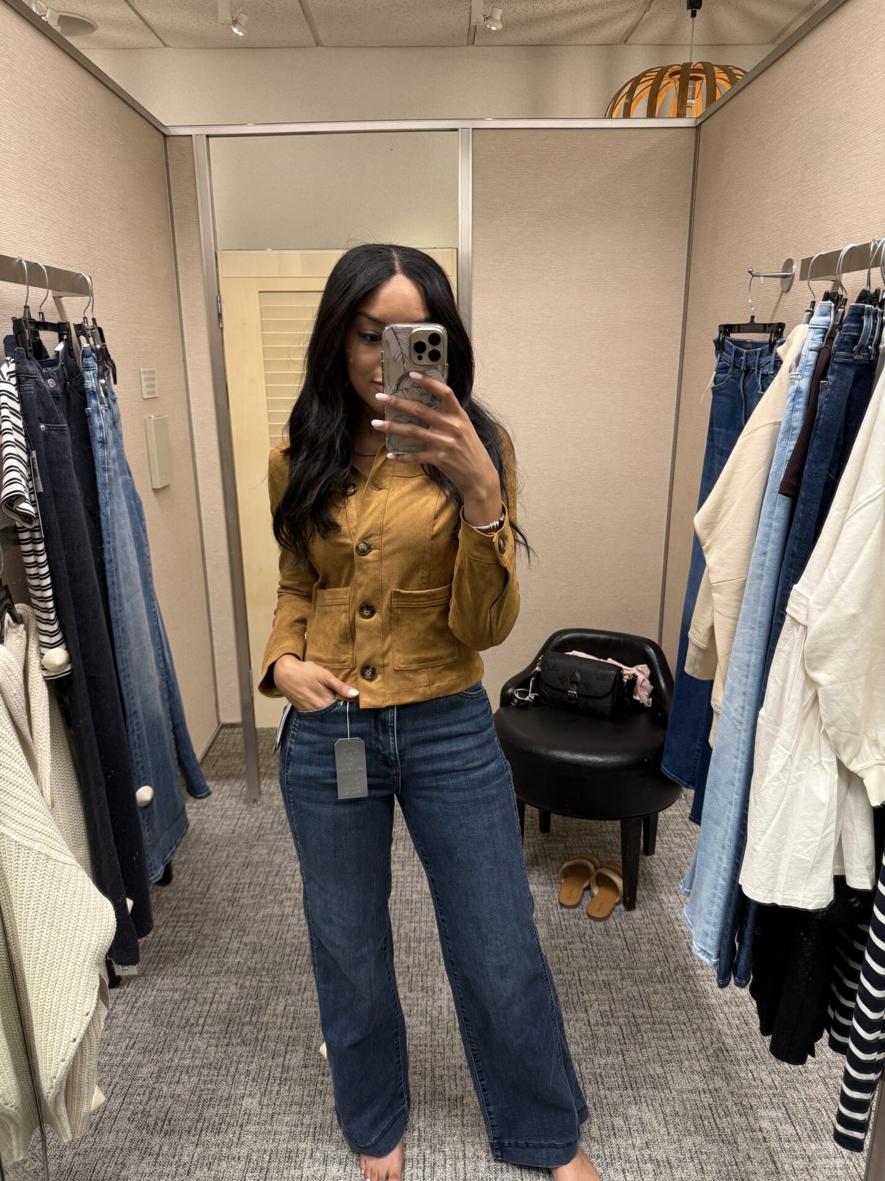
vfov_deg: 71.6
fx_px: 818
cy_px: 590
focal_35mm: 24
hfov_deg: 56.8
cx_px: 442
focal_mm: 6.76
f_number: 1.78
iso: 200
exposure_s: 1/60
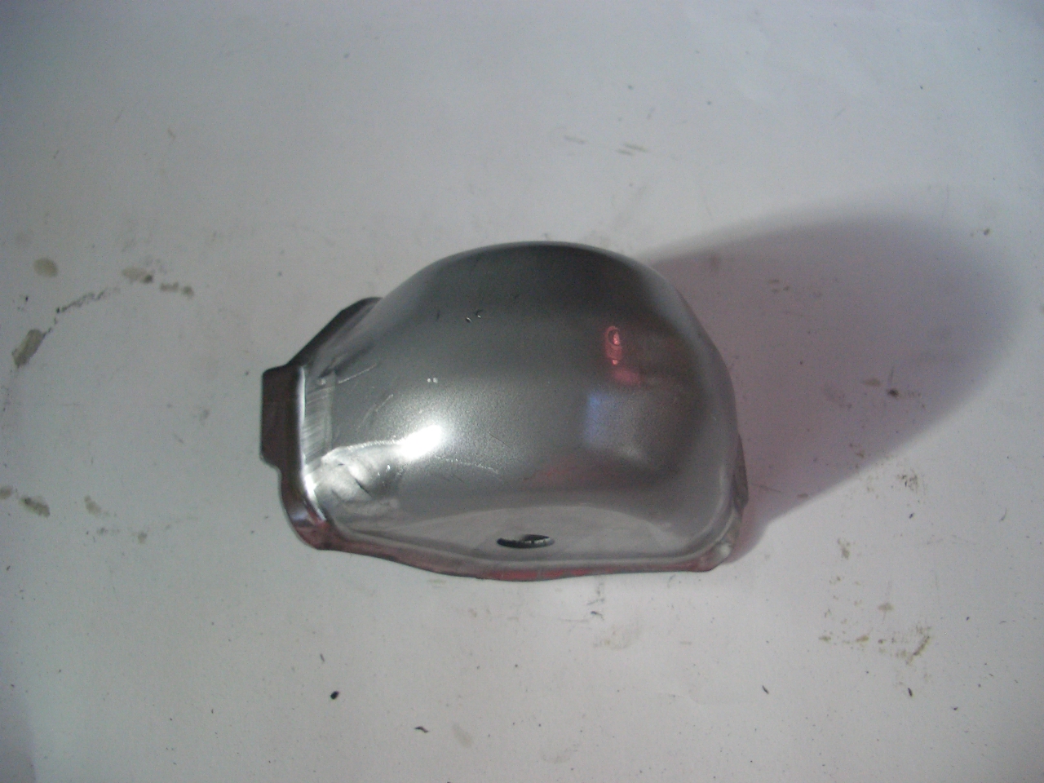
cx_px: 522
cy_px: 392
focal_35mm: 35
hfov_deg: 52.6
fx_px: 1056
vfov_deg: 40.7
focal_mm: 5.8
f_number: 2.6
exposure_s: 1/125
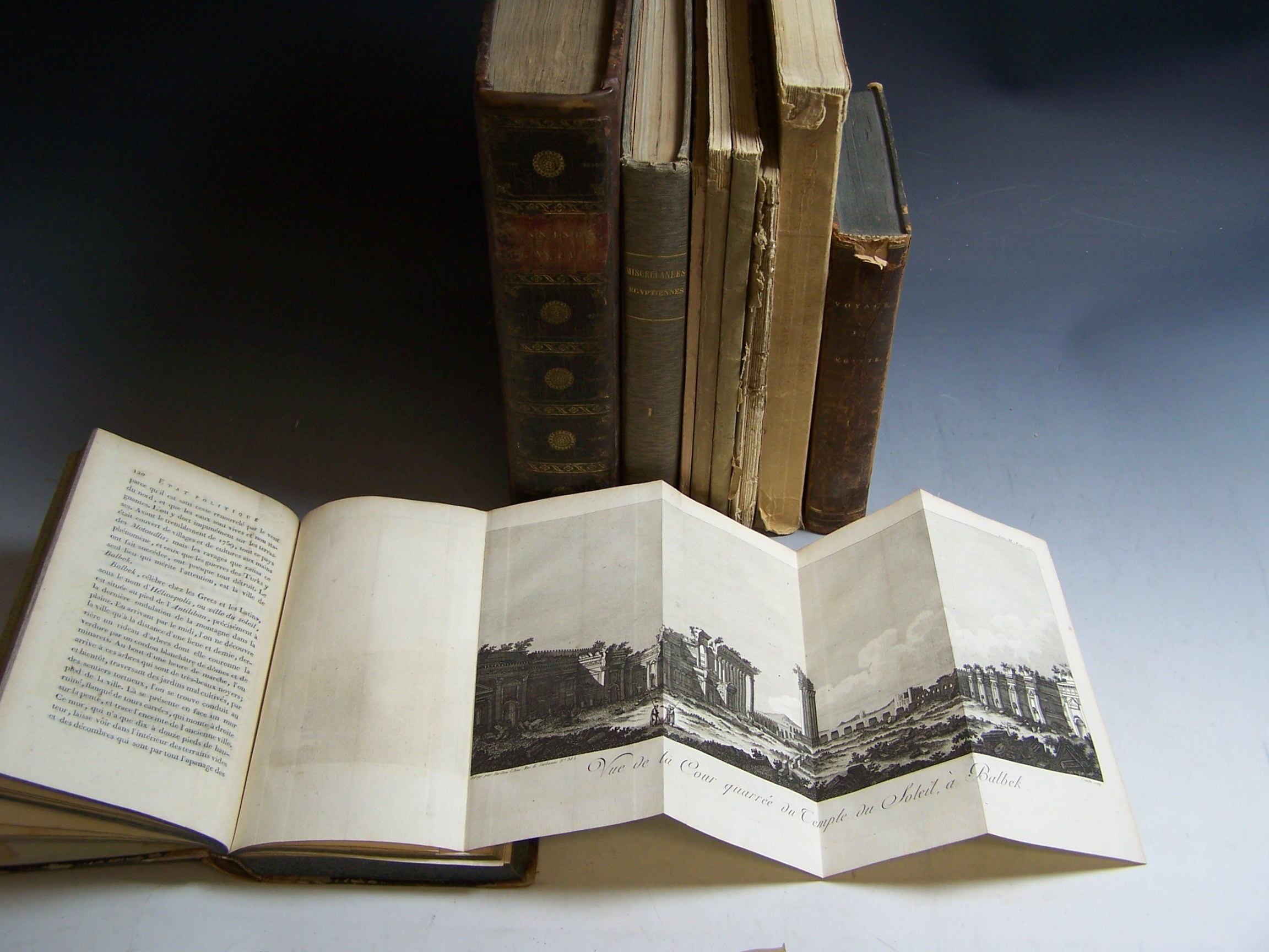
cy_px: 476
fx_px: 1393
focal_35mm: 38
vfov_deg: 37.7
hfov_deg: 49.0
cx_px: 634
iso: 80
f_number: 2.8
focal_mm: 6.3
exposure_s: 1/30
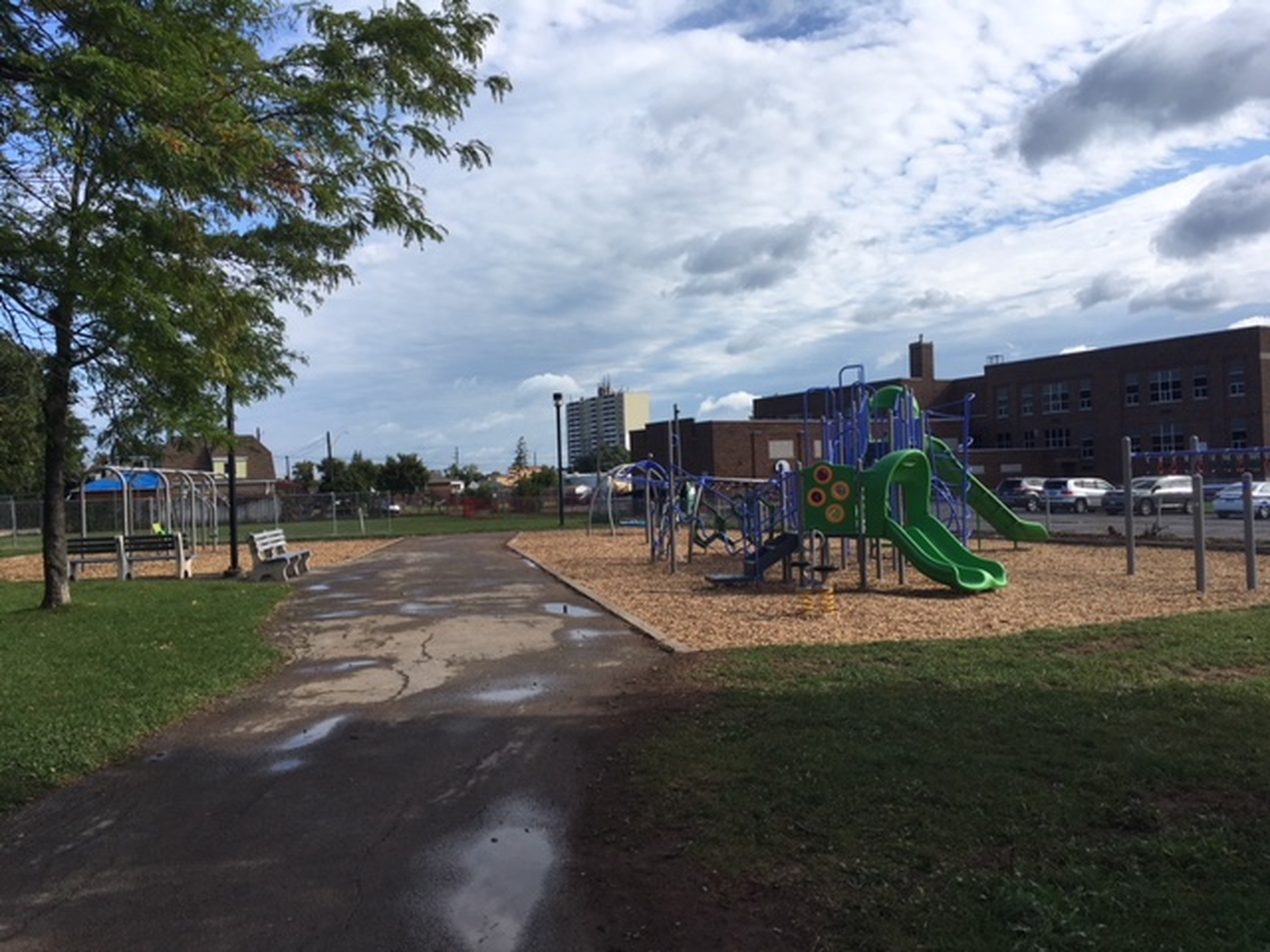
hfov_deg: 61.7
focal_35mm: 29
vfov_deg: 48.2
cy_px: 476
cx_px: 635
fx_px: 1064
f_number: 2.2
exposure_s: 1/1876
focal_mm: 4.15
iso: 25
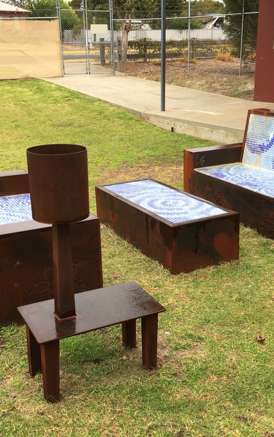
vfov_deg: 47.2
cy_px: 220
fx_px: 502
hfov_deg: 30.5
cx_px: 158
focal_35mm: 42
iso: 25
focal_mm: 4.15
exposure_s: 1/229
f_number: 2.2
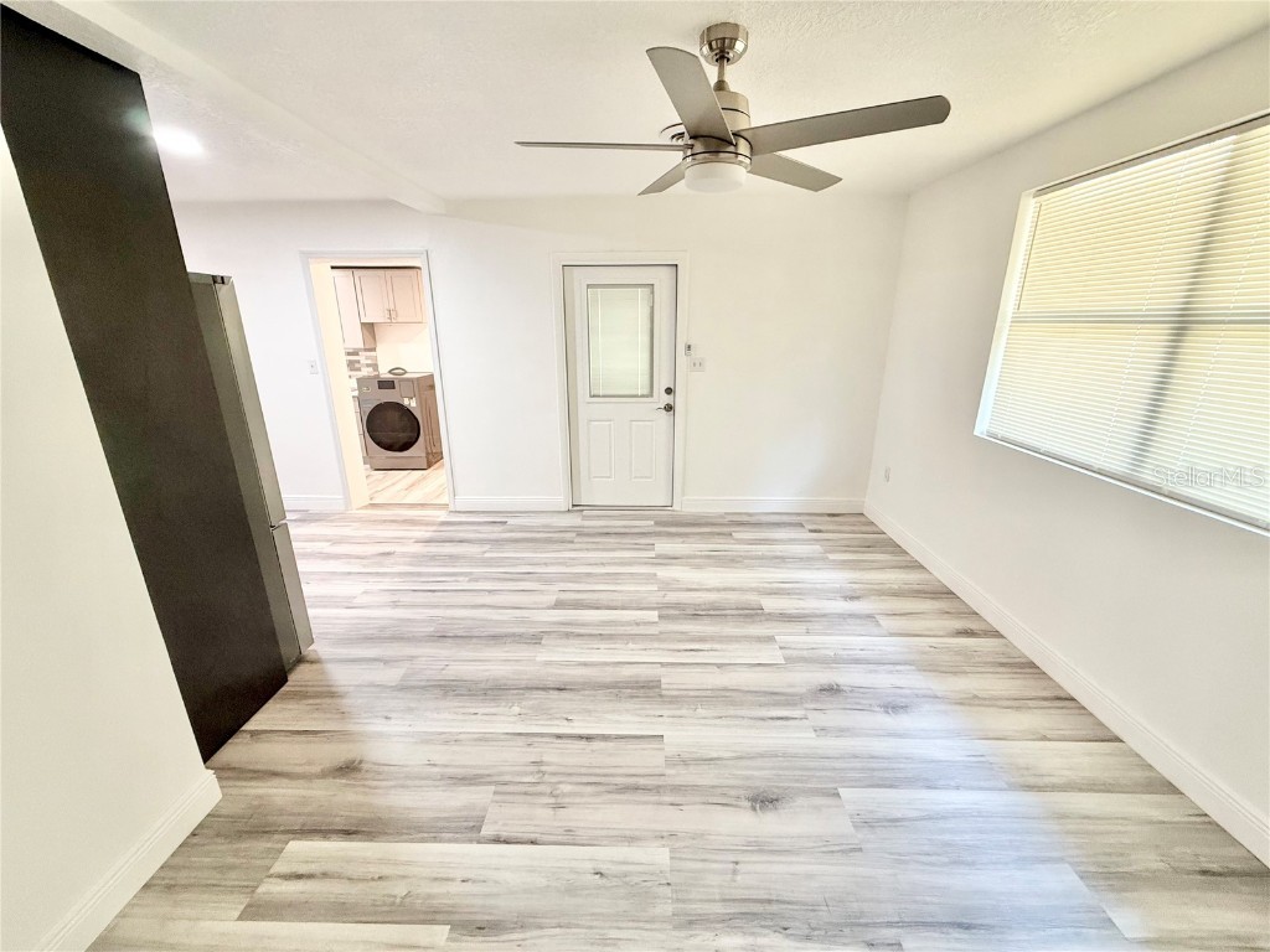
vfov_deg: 85.7
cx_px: 635
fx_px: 514
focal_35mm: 14
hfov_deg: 102.1
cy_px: 476
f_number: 2.2
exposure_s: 1/60
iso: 320
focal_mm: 2.22
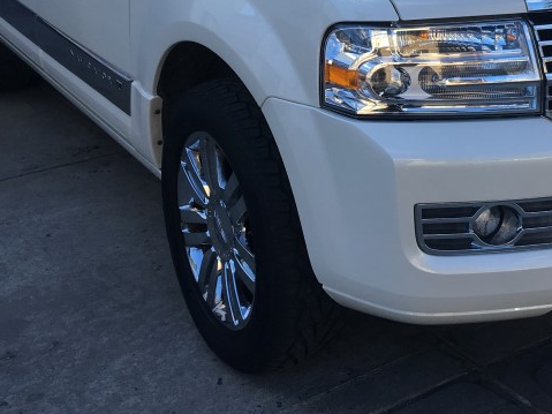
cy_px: 33
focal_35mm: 62
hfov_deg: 30.9
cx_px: 383
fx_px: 988
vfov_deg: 23.0
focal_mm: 4.15
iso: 25
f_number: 2.2
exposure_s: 1/513
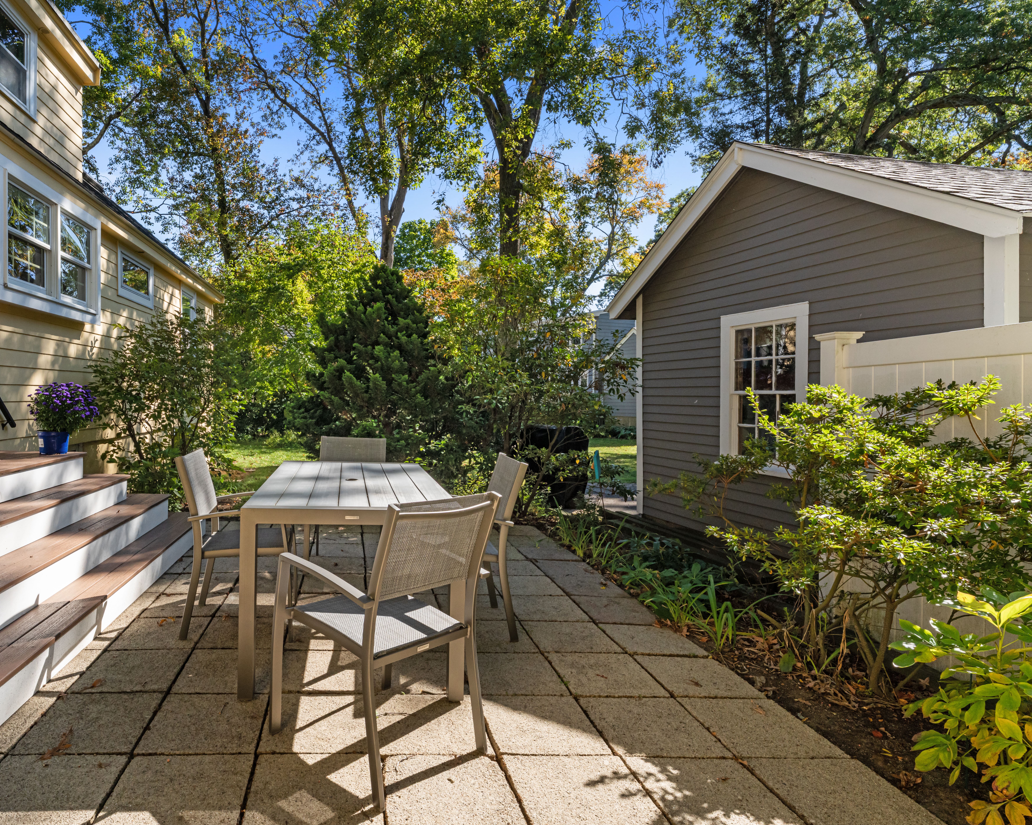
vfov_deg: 68.7
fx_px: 604
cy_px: 397
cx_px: 360
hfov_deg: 78.9
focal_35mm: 20
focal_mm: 15.6
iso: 1000
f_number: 11
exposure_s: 1/100
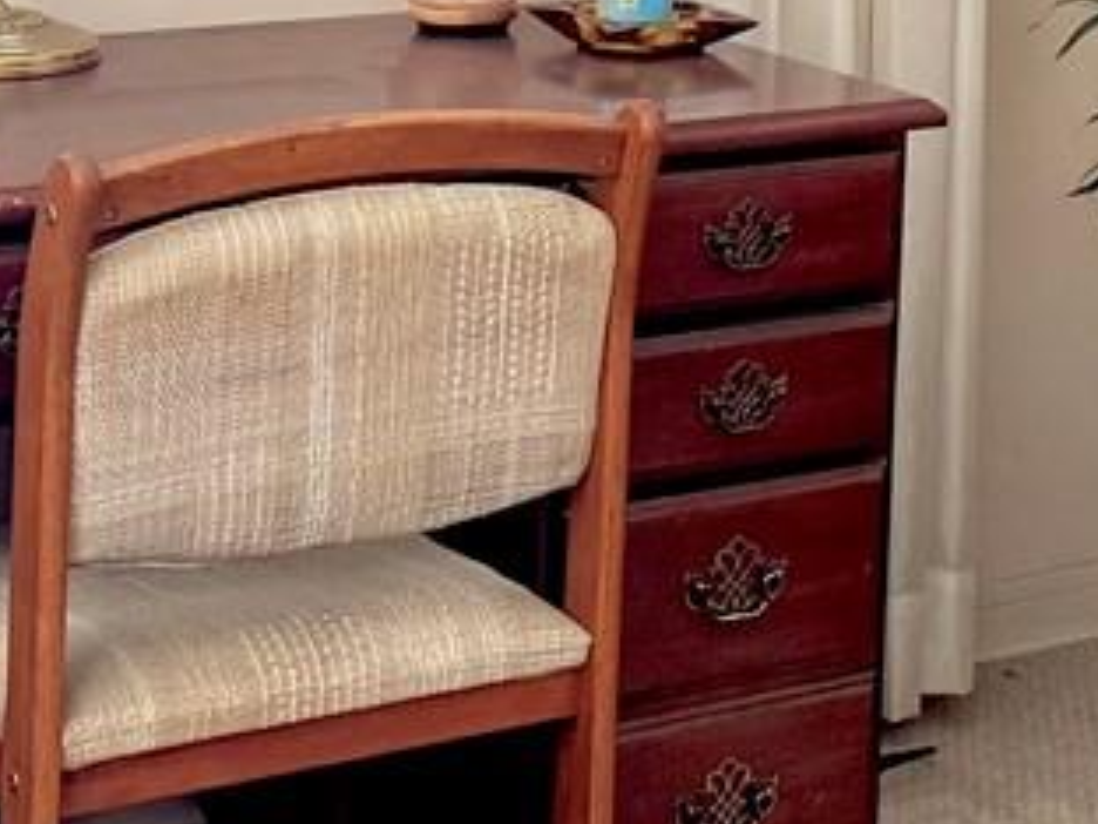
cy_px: -324
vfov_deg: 11.6
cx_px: 1028
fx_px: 3901
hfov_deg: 15.8
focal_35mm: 123
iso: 160
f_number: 1.78
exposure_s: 1/40
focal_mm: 6.76
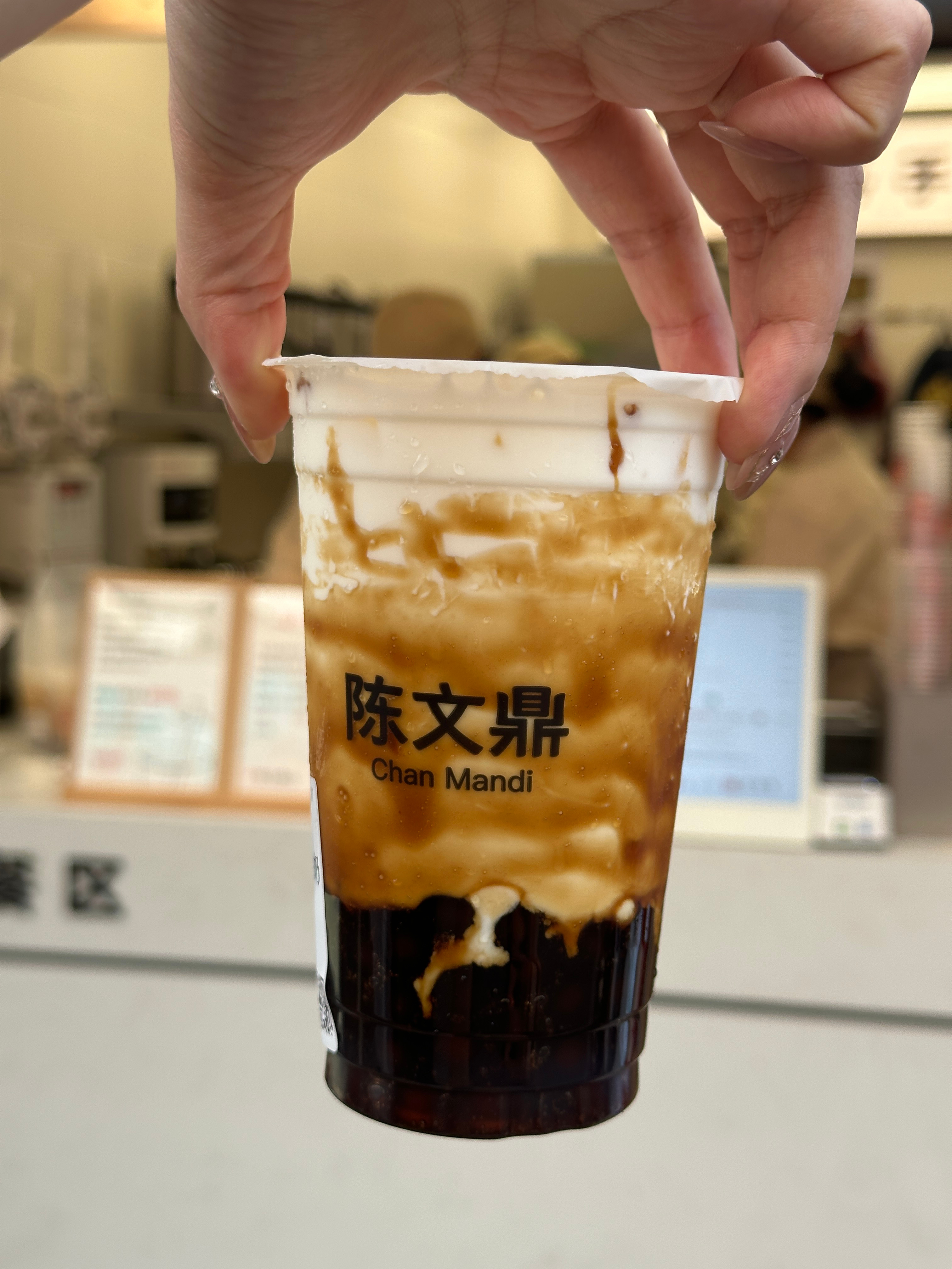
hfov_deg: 30.3
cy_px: 634
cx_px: 476
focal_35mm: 48
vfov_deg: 39.7
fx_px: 1760
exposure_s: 1/431
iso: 64
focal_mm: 6.86
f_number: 1.78
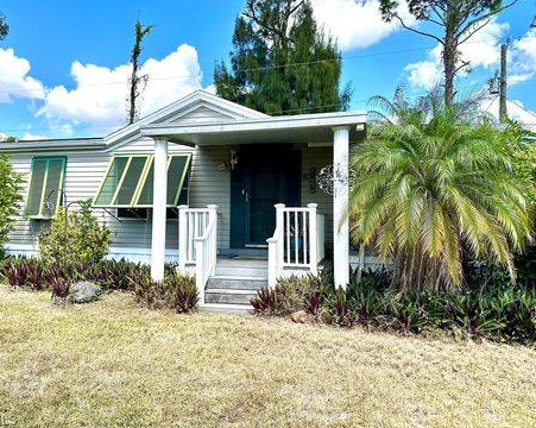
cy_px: 210
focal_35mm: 26
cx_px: 242
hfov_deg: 65.9
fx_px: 412
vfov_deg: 54.9
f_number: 1.78
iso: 80
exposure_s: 1/2203
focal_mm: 6.86
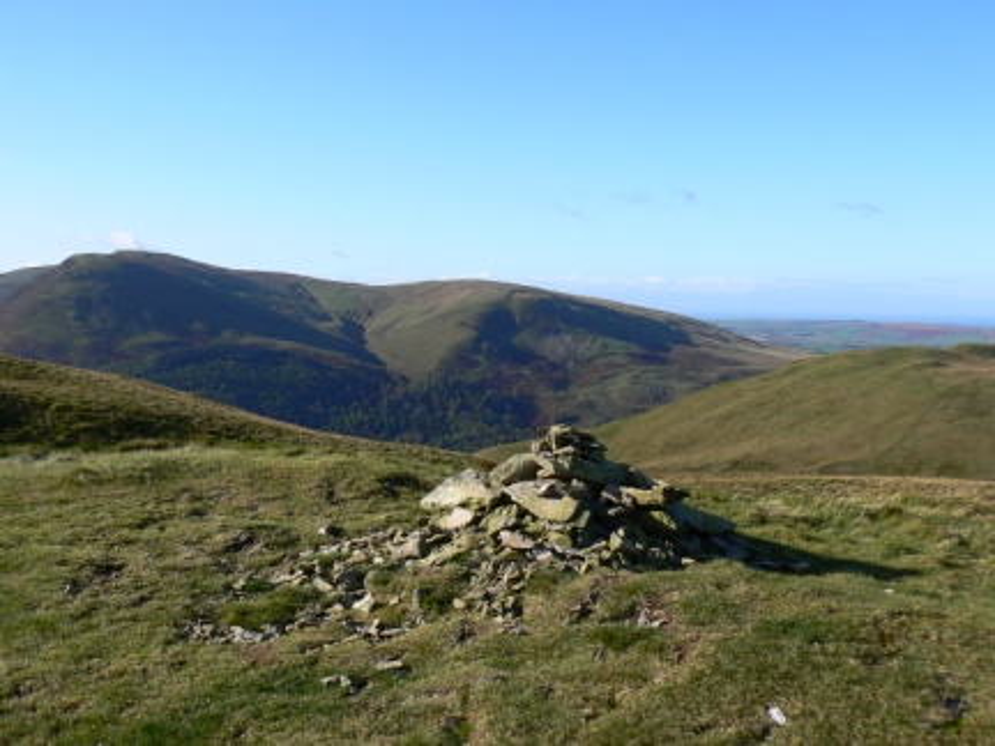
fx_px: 1035
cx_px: 498
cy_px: 373
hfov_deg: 51.4
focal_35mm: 36
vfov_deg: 39.7
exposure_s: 1/400
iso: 80
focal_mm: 6
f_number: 5.6
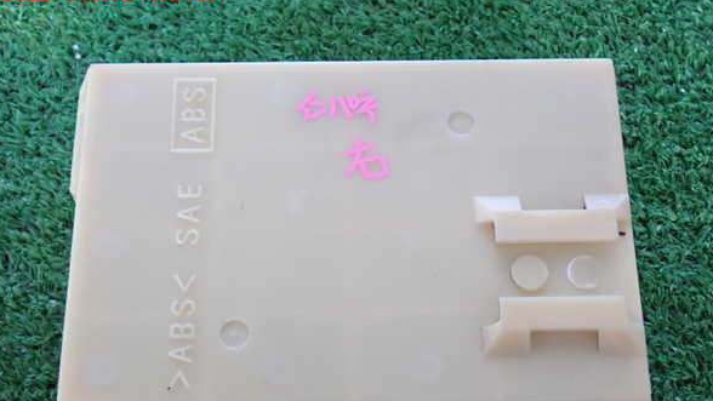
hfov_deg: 34.9
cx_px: 358
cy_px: 250
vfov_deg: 20.0
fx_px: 1135
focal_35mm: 60
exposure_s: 1/30
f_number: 3.3
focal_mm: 9.65
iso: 800
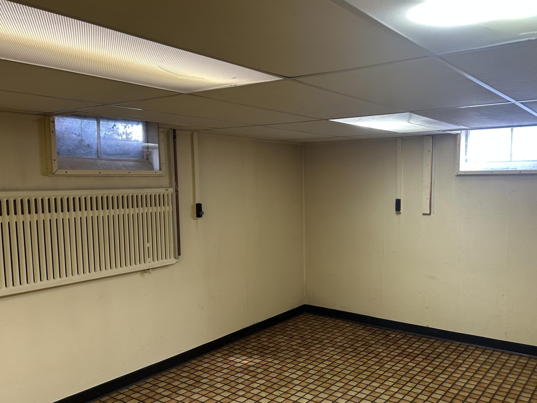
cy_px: 226
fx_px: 481
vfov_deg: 45.4
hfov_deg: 58.0
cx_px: 315
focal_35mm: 31
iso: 160
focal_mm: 5.7
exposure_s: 1/60
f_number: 1.5
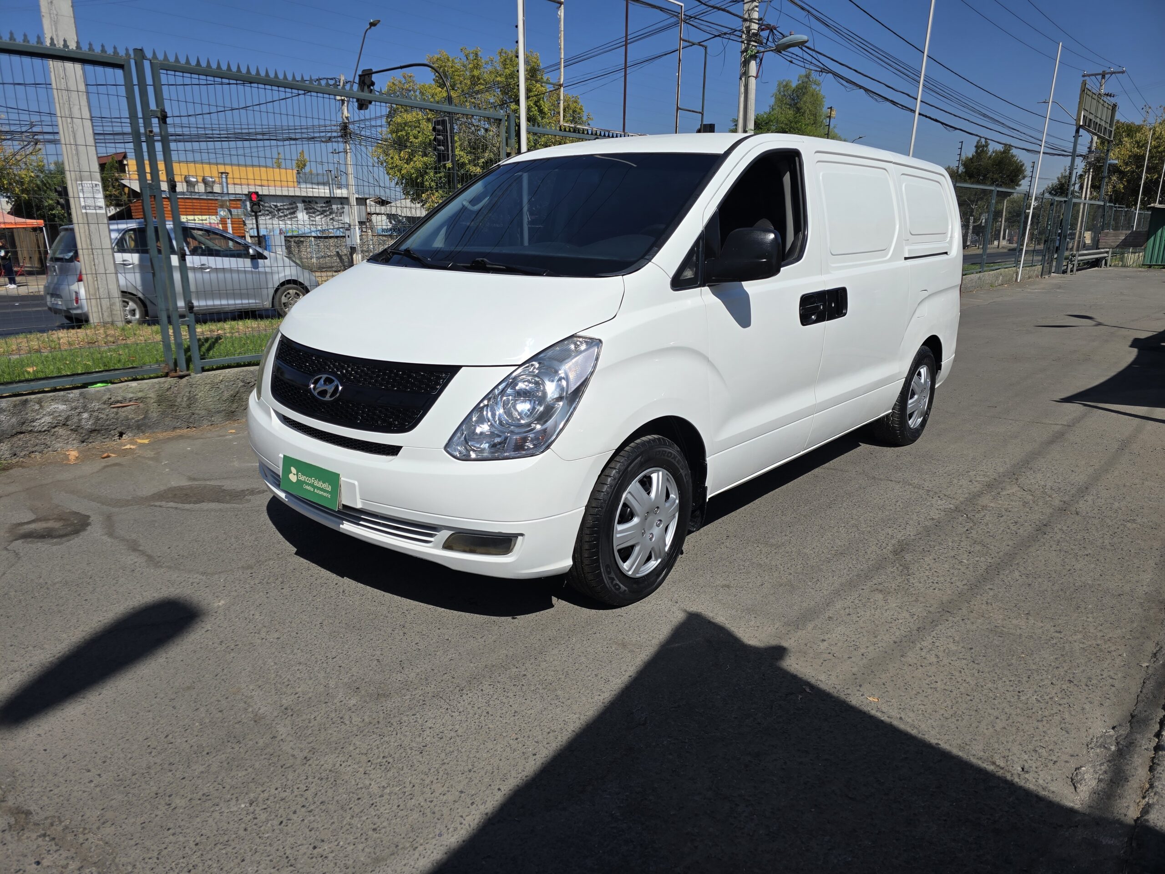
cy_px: 437
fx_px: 774
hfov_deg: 73.9
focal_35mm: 23
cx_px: 582
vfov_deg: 58.9
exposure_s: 1/1654
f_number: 1.7
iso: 12
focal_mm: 6.3
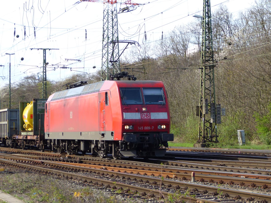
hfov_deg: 18.0
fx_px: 853
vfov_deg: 13.6
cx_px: 136
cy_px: 102
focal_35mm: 109
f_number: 2.8
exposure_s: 1/640
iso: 100
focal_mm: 19.6
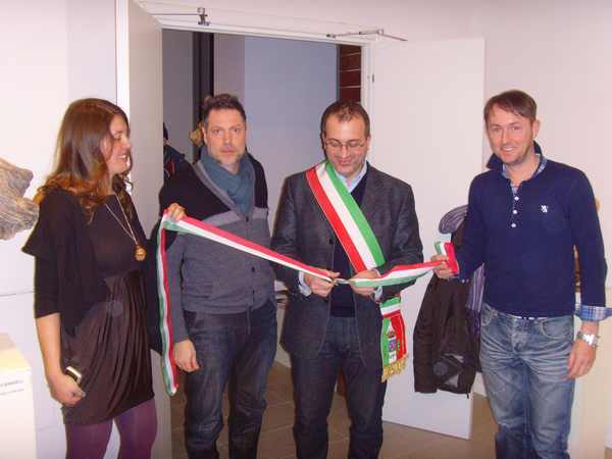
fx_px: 690
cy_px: 230
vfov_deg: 36.8
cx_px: 306
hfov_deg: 47.9
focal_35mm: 39
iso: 240
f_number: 3.5
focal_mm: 6.6
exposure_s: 1/45
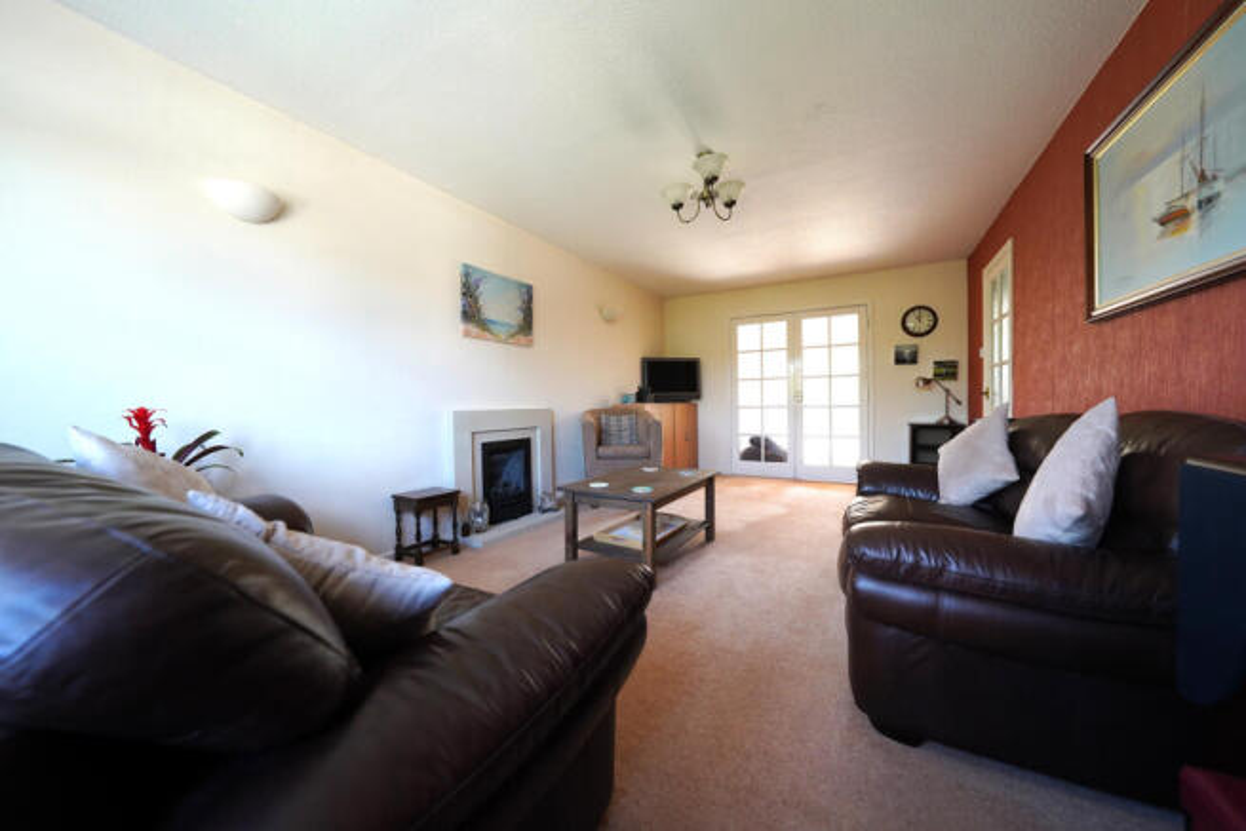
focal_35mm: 12
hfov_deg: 112.6
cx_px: 623
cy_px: 416
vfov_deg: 90.0
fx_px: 415
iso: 1600
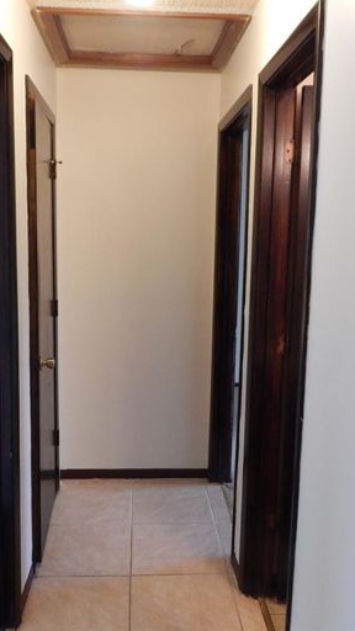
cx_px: 162
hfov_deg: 35.6
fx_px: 552
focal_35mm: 33
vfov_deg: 59.5
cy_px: 309
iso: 400
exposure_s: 1/30
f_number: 3
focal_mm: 4
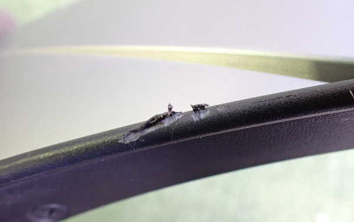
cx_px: 177
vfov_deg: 39.5
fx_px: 309
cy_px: 111
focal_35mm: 32
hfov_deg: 59.6
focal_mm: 5.4
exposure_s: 1/40
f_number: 2.3
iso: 800
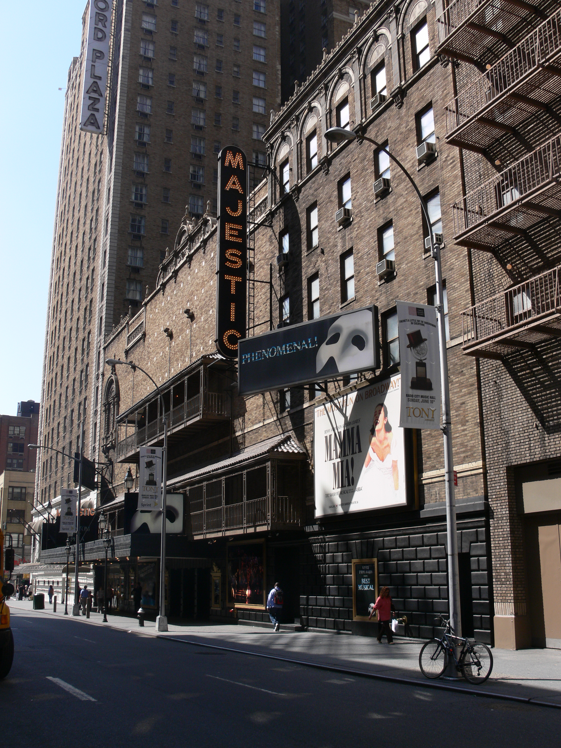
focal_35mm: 36
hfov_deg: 39.7
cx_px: 280
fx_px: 778
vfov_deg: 51.4
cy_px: 374
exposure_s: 1/200
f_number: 5.6
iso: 80
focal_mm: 7.6
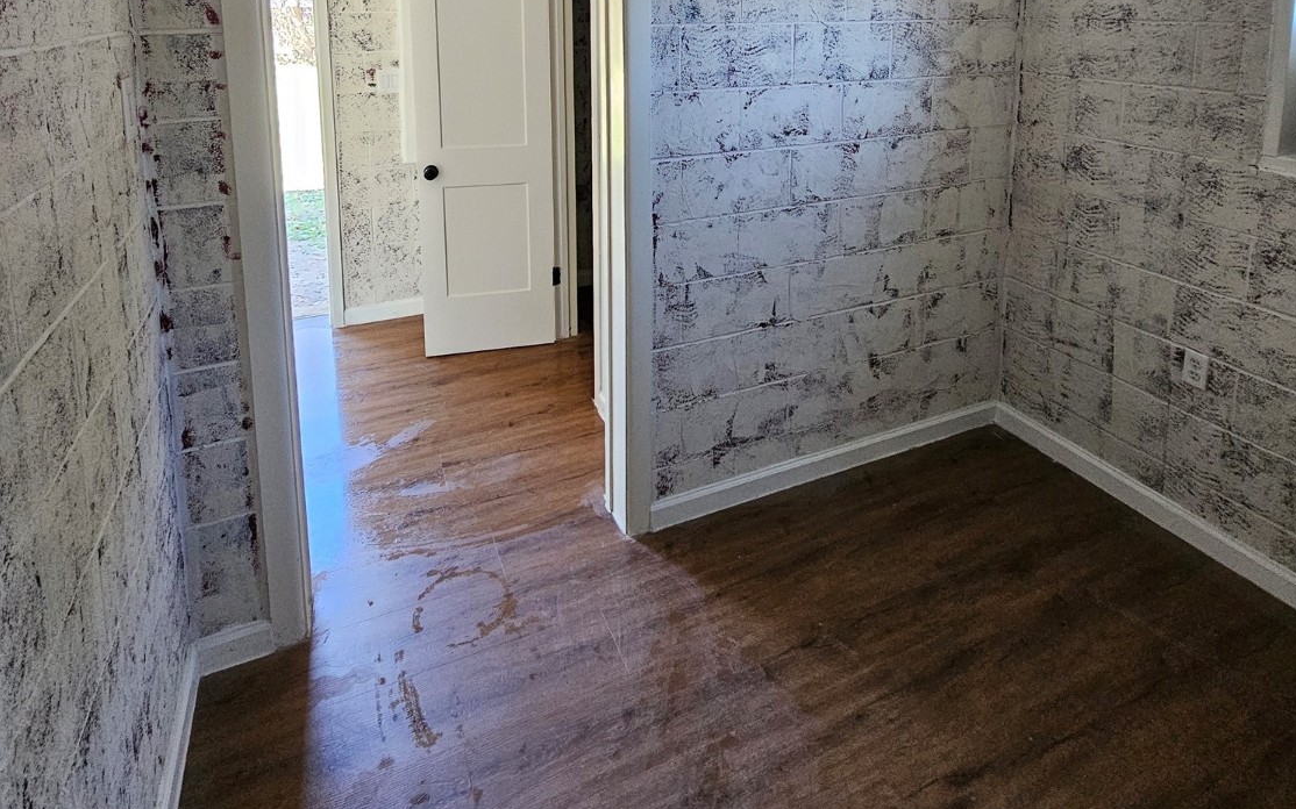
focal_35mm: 19
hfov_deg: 88.0
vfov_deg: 54.9
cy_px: 96
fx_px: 671
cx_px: 669
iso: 640
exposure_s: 1/100
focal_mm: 2.2
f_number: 2.2
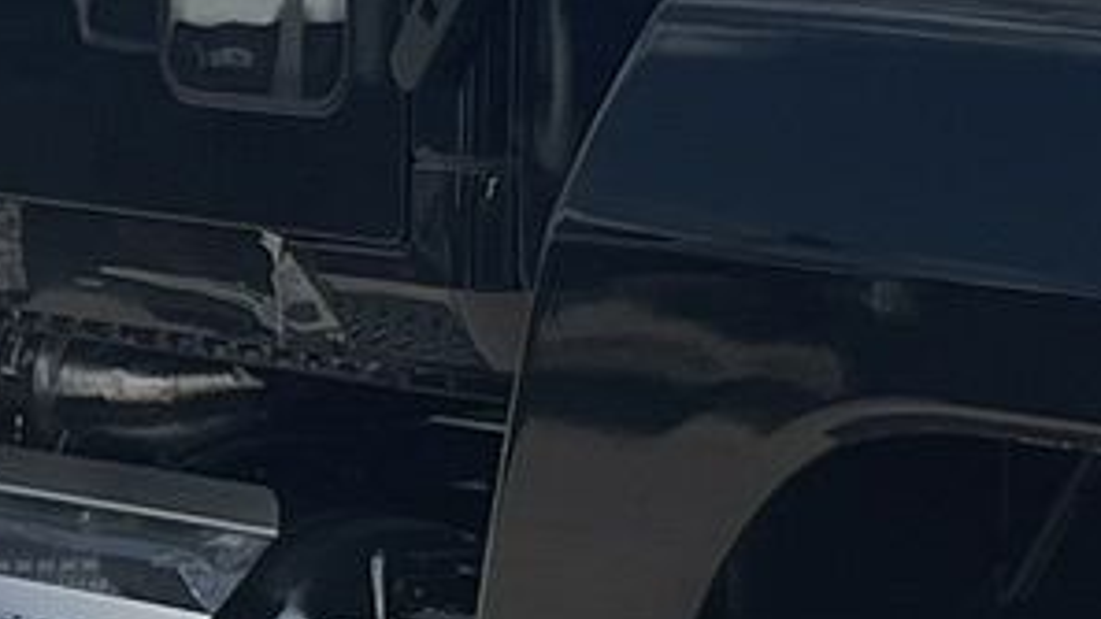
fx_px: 5692
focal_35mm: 195
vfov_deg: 6.2
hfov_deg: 11.0
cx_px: 890
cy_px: 163
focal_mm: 4.2
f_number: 1.6
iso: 32
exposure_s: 1/4651
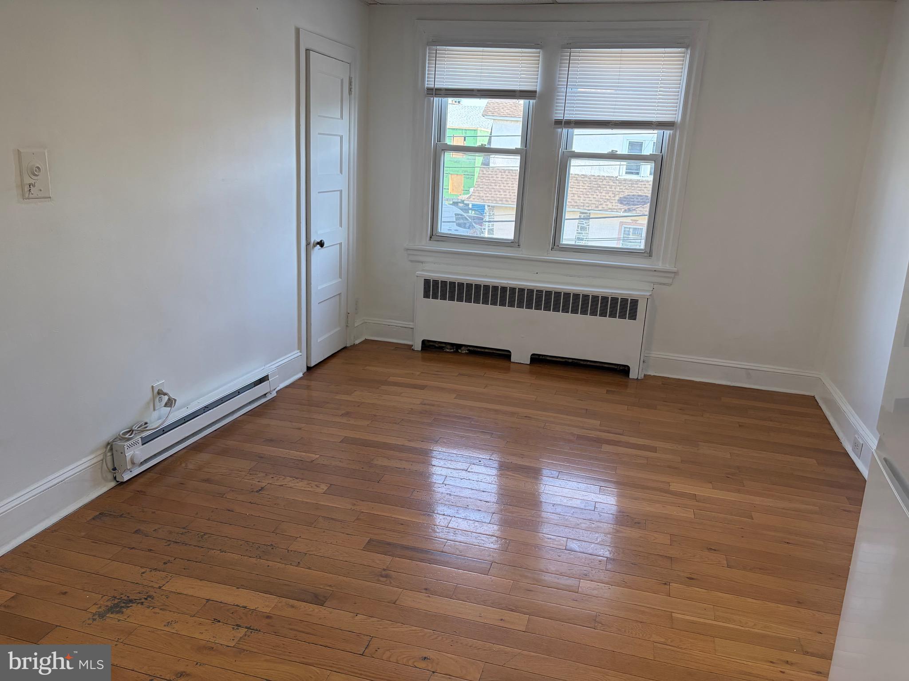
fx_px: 683
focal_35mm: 26
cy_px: 340
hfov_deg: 67.3
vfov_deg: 53.1
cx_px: 454
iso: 100
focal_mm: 5.96
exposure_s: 1/228
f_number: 1.6
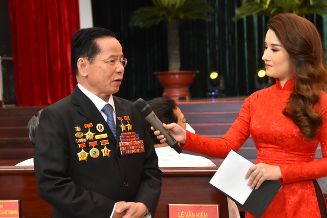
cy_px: 114
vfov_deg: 12.9
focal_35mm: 107
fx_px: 968
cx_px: 166
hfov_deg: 19.2
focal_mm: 65
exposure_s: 1/125
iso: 1800
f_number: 5
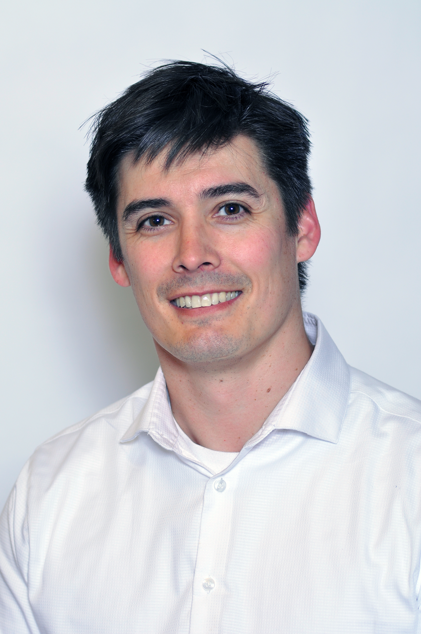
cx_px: 210
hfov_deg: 9.1
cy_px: 317
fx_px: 2638
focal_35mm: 150
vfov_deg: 13.7
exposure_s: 1/125
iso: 200
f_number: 4.5
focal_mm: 100
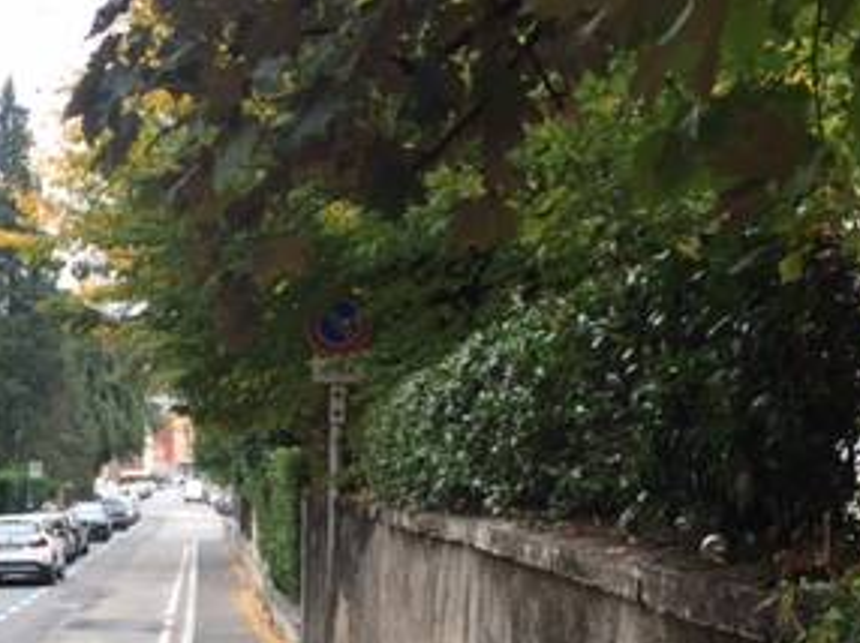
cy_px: 574
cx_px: 277
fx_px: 1614
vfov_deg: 22.0
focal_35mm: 65
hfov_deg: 29.6
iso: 32
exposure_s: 1/100
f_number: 2.2
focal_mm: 4.15
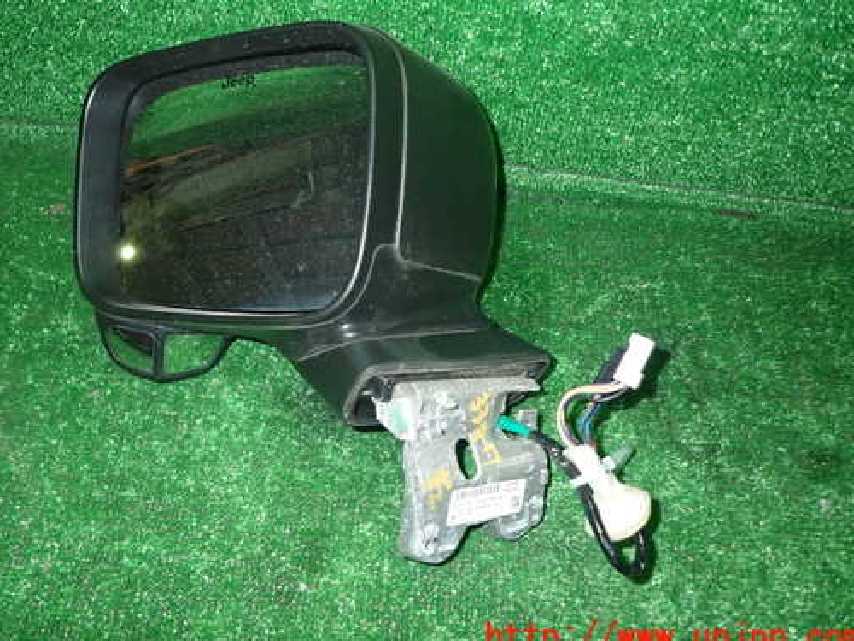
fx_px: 740
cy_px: 275
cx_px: 359
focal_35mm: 30
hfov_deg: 59.6
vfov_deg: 46.7
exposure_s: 1/30
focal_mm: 4.5
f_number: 5.6
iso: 800
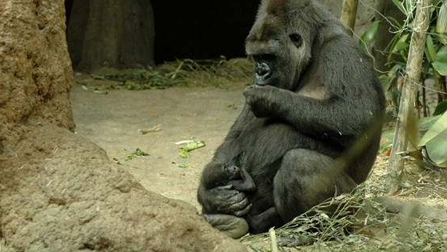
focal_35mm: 153
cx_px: 219
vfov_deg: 8.0
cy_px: 122
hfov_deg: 14.1
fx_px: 1809
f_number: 5.6
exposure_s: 1/160
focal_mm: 95
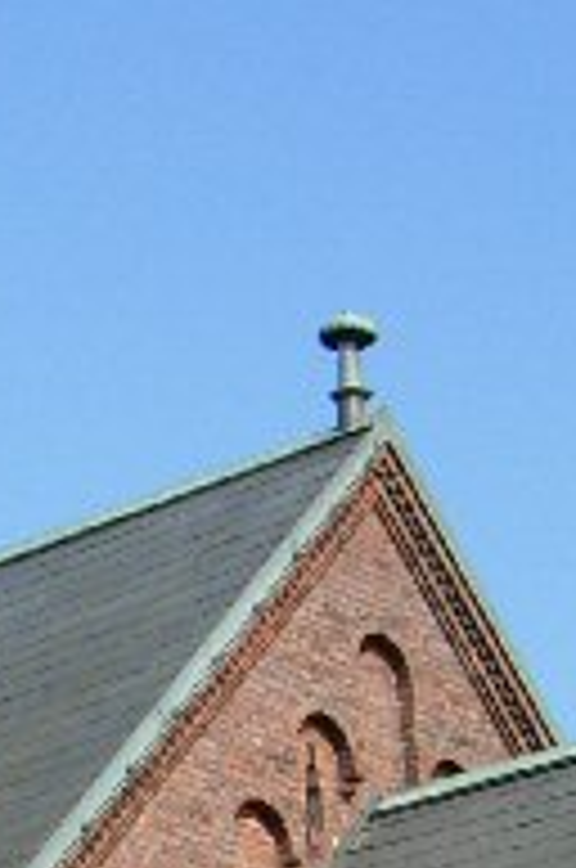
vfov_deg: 11.5
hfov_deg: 7.6
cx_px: -414
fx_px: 4215
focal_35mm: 175
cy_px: 1037
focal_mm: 7.5
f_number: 5.4
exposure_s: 1/256
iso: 50
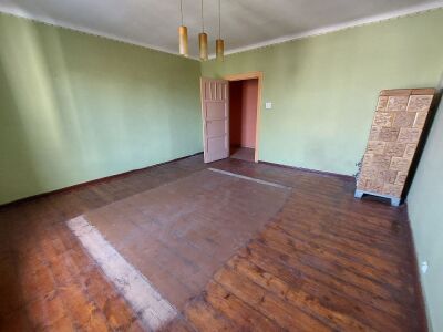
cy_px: 166
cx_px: 222
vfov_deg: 89.9
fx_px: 166
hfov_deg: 106.2
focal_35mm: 13
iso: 250
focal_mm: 1.74
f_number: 2.2
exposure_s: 1/33
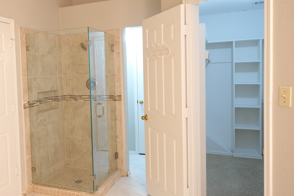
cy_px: 86
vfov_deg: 41.1
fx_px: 261
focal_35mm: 32
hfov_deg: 57.0
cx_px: 90
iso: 1250
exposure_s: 1/20
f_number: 4
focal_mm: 15.2
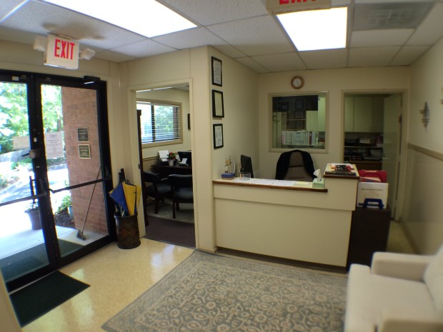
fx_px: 371
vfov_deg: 48.2
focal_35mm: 29
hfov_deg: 61.7
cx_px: 222
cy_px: 166
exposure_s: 1/40
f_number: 2.2
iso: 40
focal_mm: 4.15
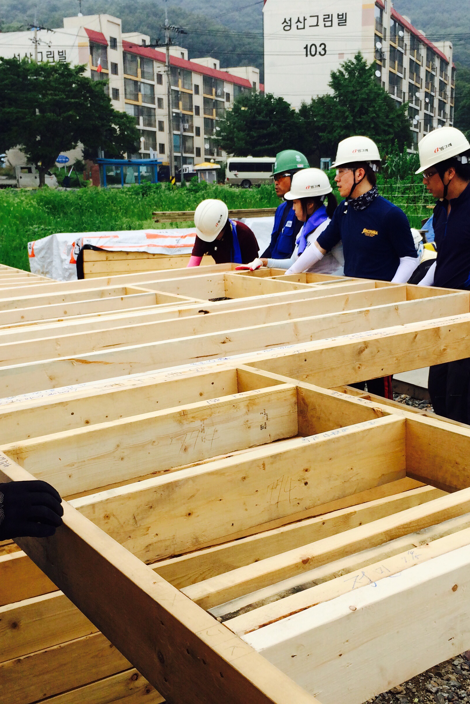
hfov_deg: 31.9
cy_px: 349
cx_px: 267
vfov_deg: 46.4
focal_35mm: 42
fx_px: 822
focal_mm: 4.12
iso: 40
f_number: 2.2
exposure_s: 1/1580
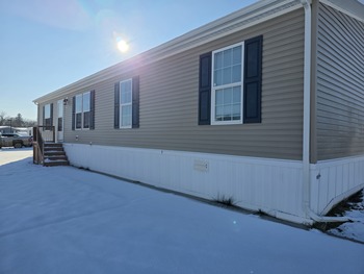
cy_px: 137
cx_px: 182
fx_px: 242
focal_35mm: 23
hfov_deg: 73.9
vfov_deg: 58.9
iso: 50
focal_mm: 6.3
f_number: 1.7
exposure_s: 1/7944
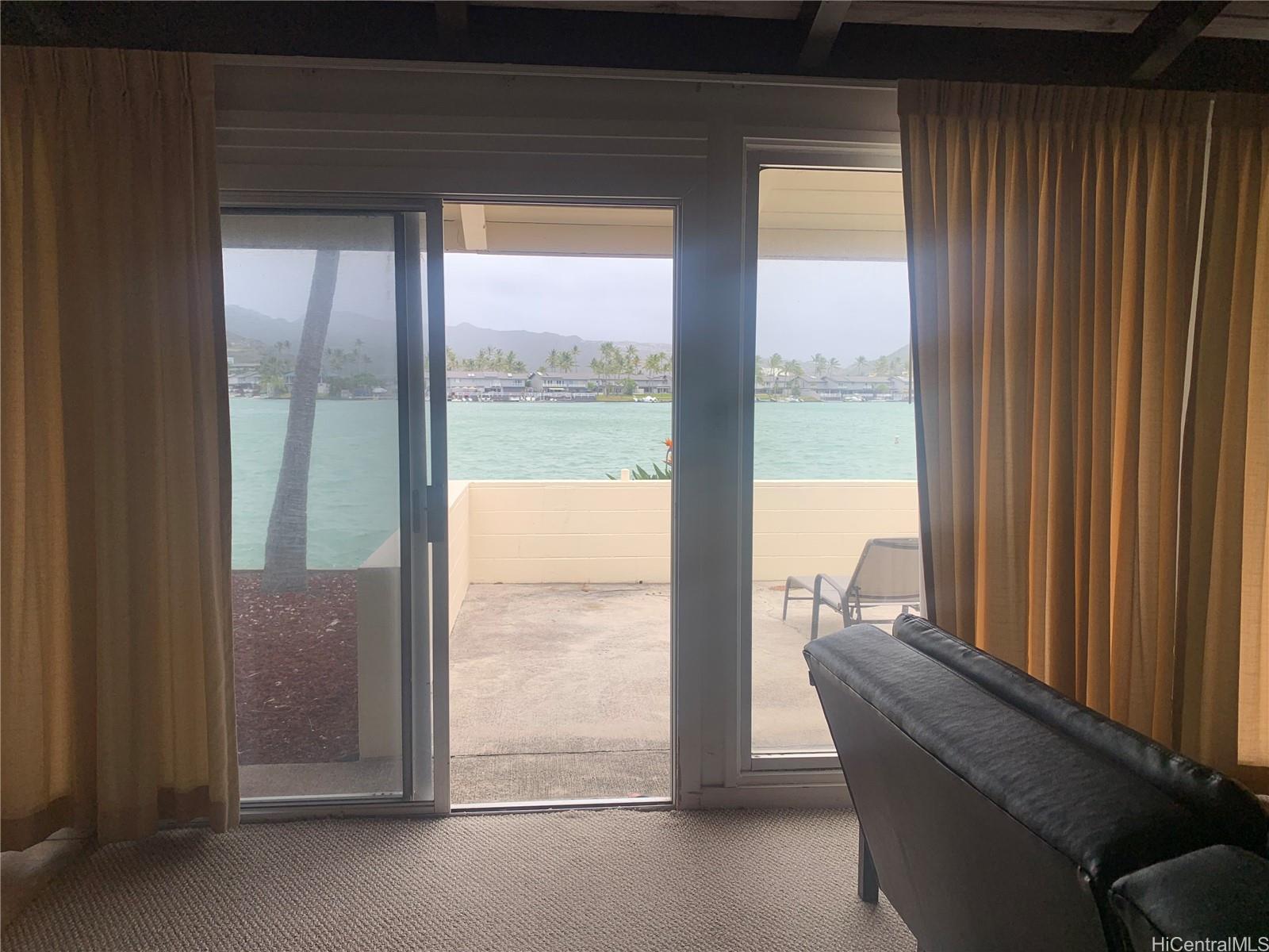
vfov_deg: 53.1
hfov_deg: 67.3
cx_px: 634
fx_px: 953
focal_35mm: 26
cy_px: 476
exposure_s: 1/400
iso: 25
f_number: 1.8
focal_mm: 4.25
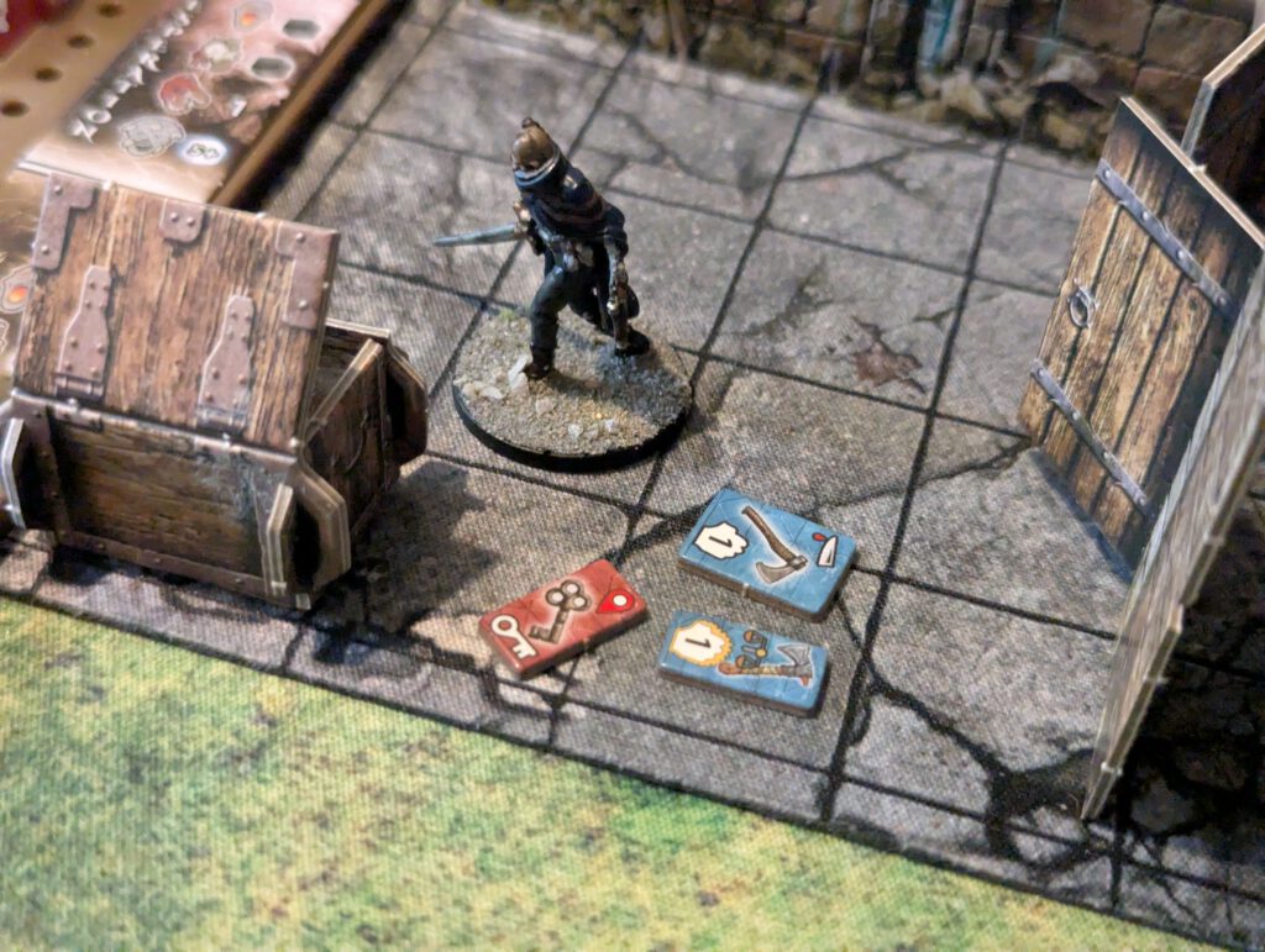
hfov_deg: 39.6
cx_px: 632
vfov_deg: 30.3
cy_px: 476
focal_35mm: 48
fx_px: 1757
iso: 2203
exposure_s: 1/50
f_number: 1.85
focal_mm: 6.81
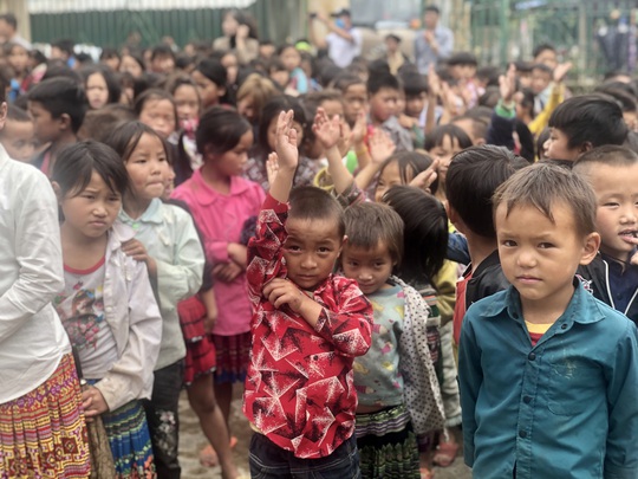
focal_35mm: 52
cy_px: 240
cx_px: 319
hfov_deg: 36.8
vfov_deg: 28.0
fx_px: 958
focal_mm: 6
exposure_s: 1/210
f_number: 2.4
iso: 16
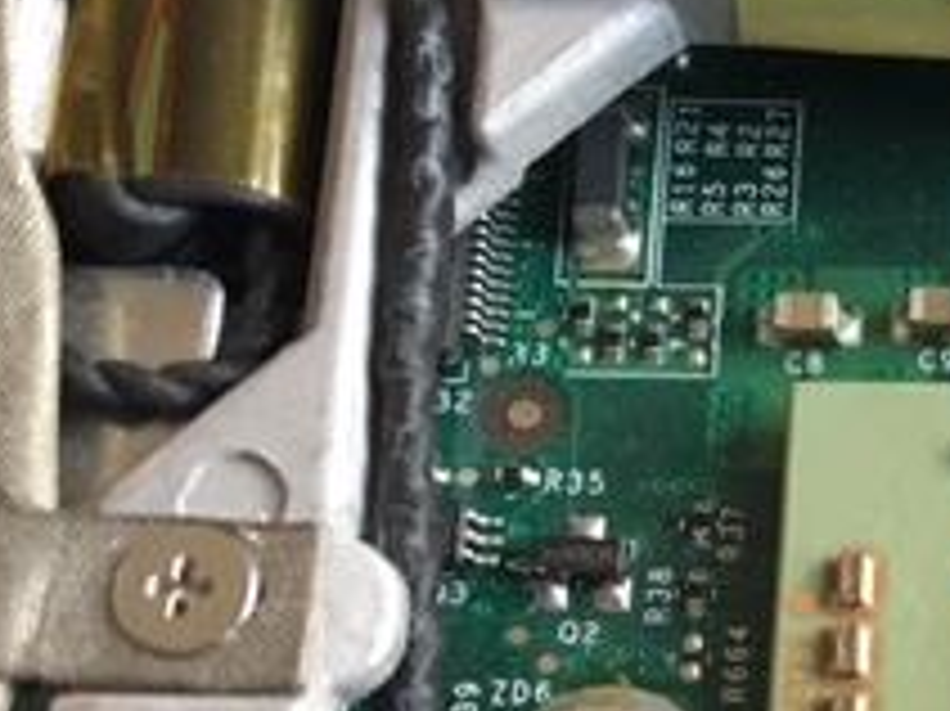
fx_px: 2414
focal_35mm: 88
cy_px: 756
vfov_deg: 16.3
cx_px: 1378
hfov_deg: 19.7
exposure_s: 1/33
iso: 200
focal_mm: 4.15
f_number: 2.2
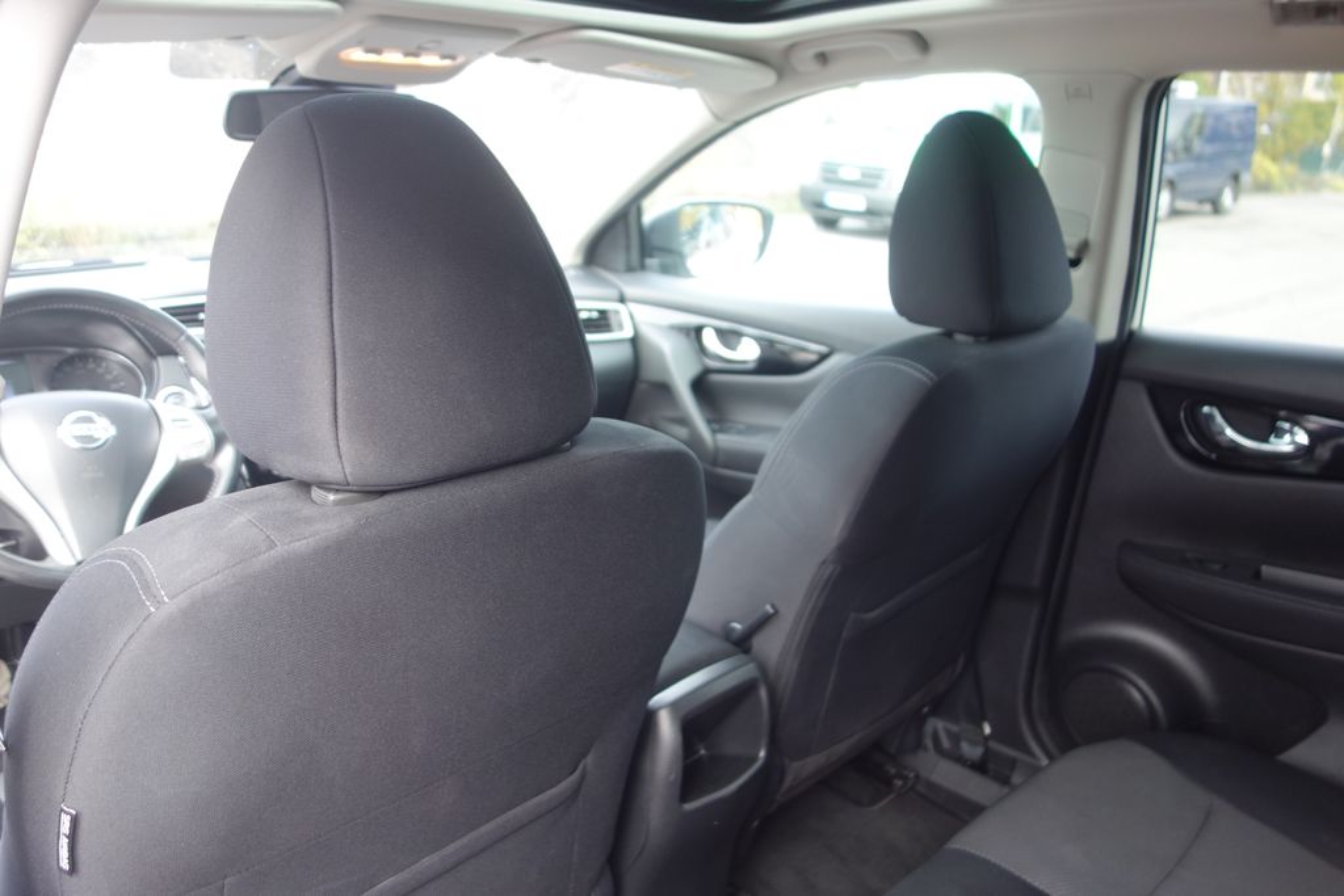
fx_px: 1045
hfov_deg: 65.5
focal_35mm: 28
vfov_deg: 46.4
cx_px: 672
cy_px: 448
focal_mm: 10.4
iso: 125
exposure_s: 1/80
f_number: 1.8
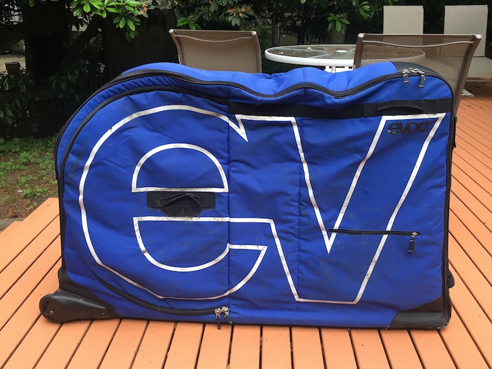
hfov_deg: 61.7
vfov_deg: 48.2
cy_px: 184
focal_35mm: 29
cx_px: 246
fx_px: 412
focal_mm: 4.15
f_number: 2.2
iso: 50
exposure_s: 1/30
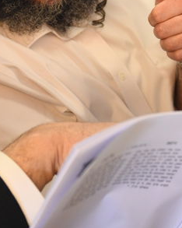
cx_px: 23
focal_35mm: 130
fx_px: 876
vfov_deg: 14.6
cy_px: 9
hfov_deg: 11.8
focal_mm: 29
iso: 1250
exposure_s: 1/100
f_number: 2.8
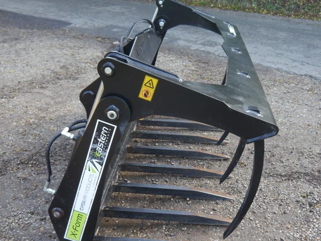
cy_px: 135
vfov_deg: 36.8
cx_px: 183
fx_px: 362
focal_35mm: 39
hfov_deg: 47.7
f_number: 3.6
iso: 160
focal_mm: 15
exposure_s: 1/80
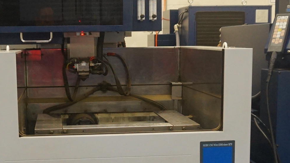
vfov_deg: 17.1
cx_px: 104
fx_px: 538
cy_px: 122
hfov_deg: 30.0
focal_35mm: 70
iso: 1600
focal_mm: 16
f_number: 4
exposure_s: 1/160
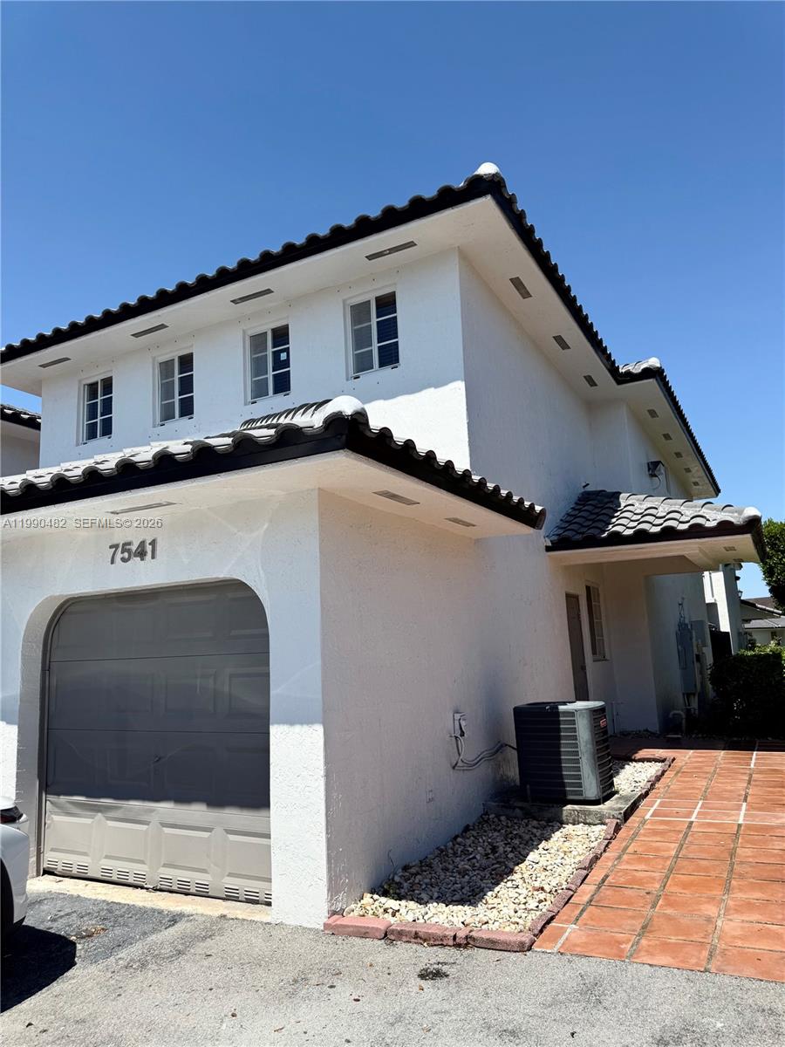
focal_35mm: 24
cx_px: 392
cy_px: 524
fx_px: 726
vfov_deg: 71.6
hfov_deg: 56.8
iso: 80
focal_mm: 6.76
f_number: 1.78
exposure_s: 1/4975
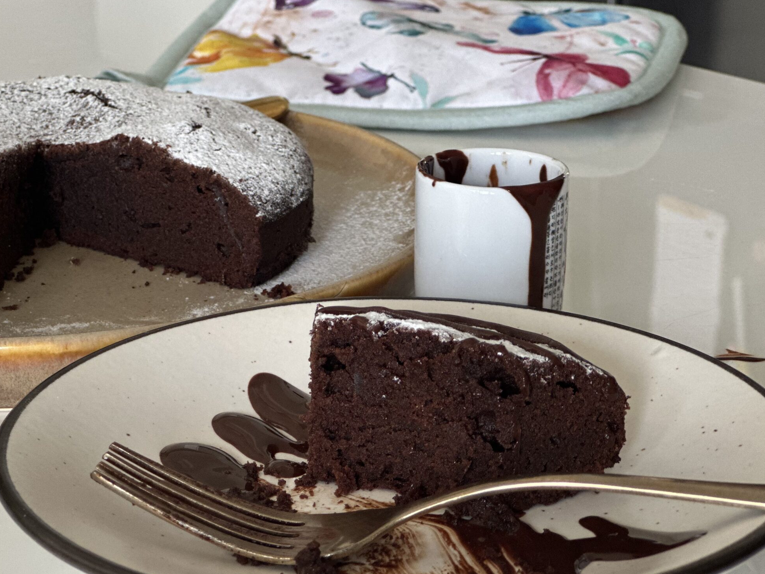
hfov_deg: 19.4
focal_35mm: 101
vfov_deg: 14.6
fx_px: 2232
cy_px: 353
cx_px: 272
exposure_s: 1/121
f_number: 2.8
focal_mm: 9
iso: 200
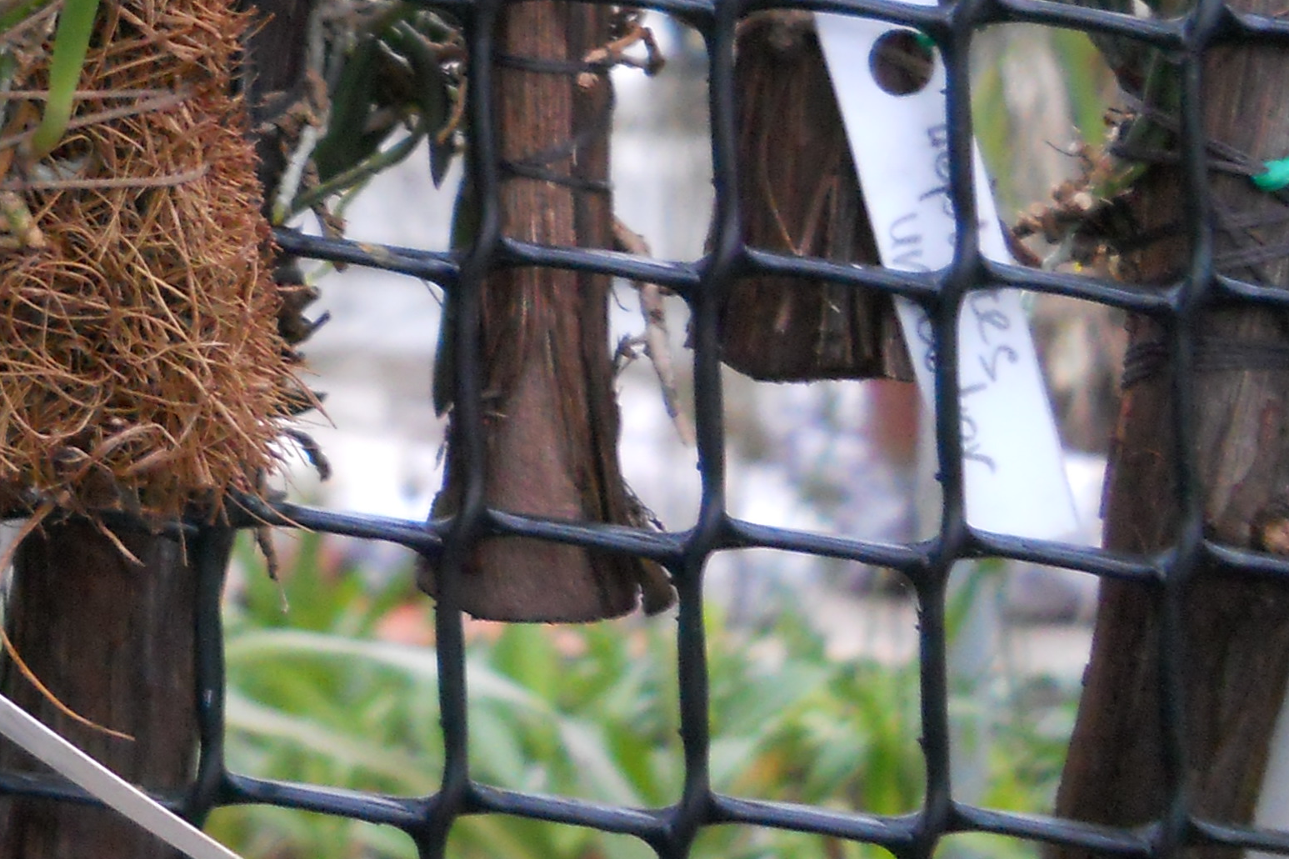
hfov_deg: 21.7
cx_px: -47
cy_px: -151
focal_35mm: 90
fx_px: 3222
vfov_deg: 14.7
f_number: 3.1
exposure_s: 1/8
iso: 400
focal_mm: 6.72
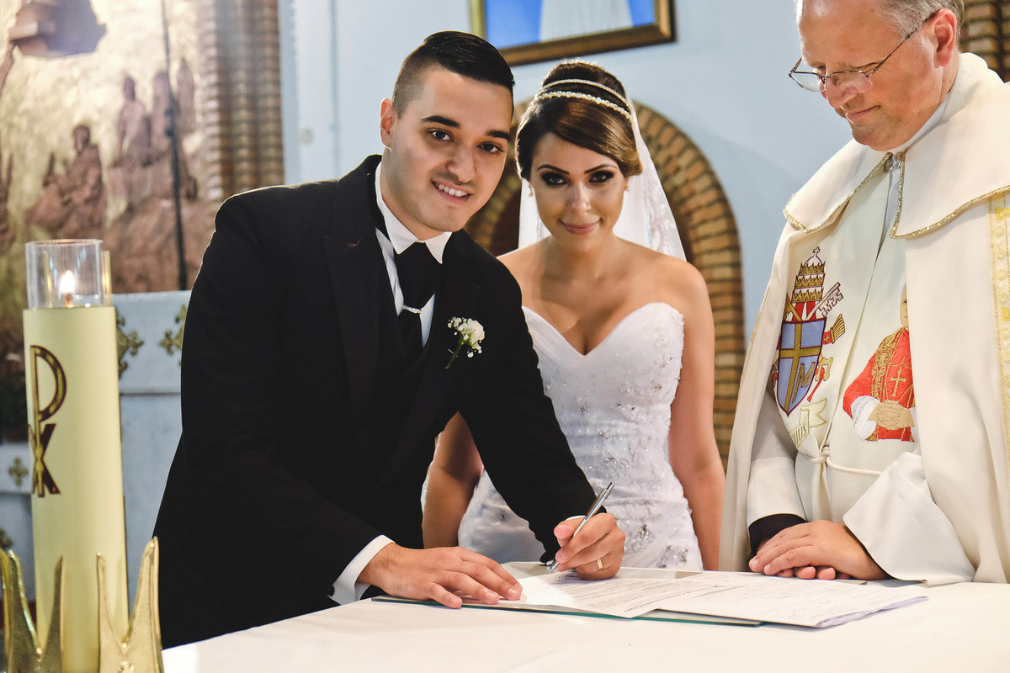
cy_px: 336
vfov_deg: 21.2
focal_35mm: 64
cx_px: 505
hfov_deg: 31.4
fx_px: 1795
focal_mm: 42.5
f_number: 4
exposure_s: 1/100
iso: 4000
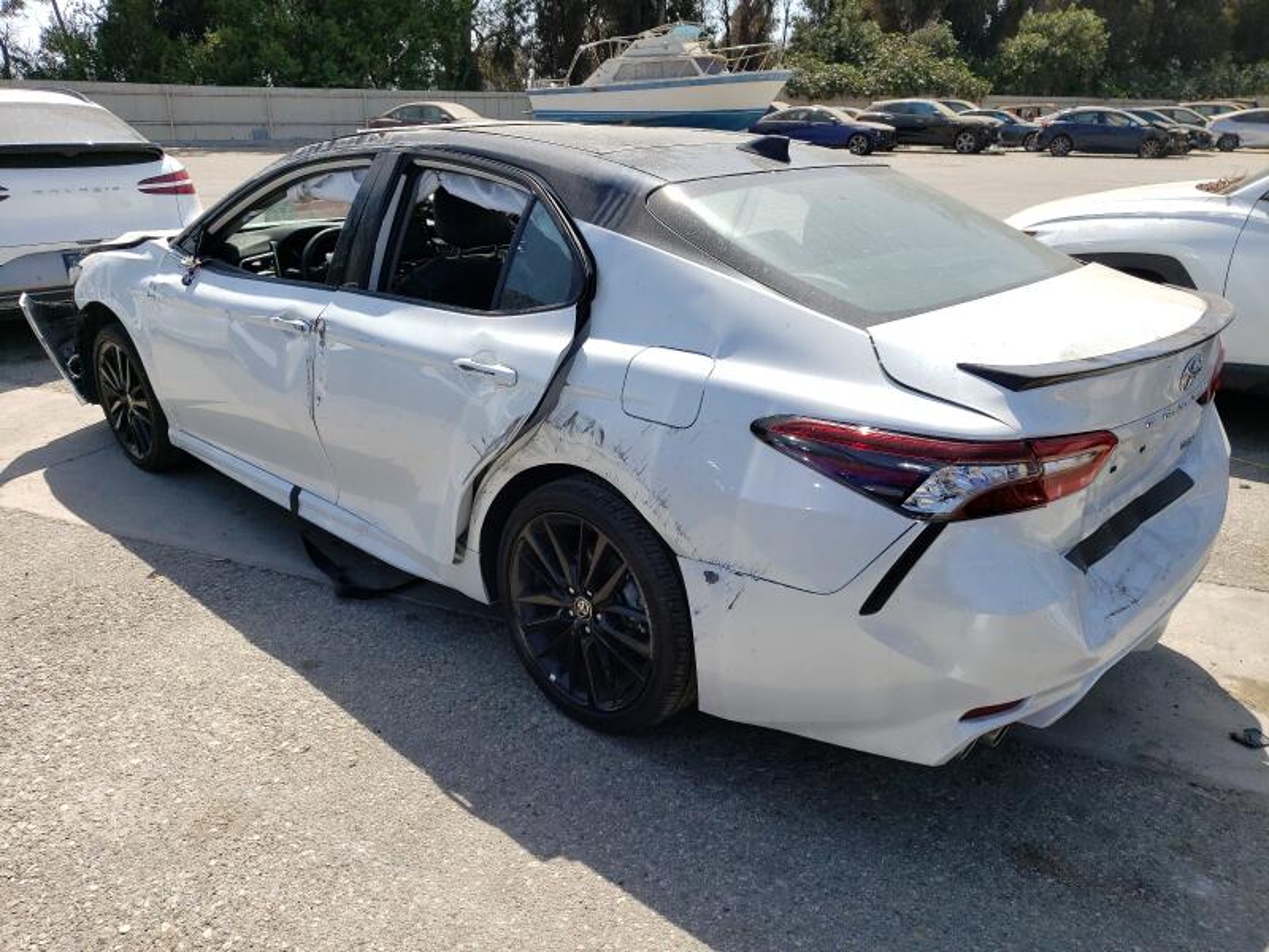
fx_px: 953
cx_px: 634
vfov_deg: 53.1
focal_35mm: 26
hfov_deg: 67.3
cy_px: 476
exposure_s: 1/2500
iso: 50
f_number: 1.5
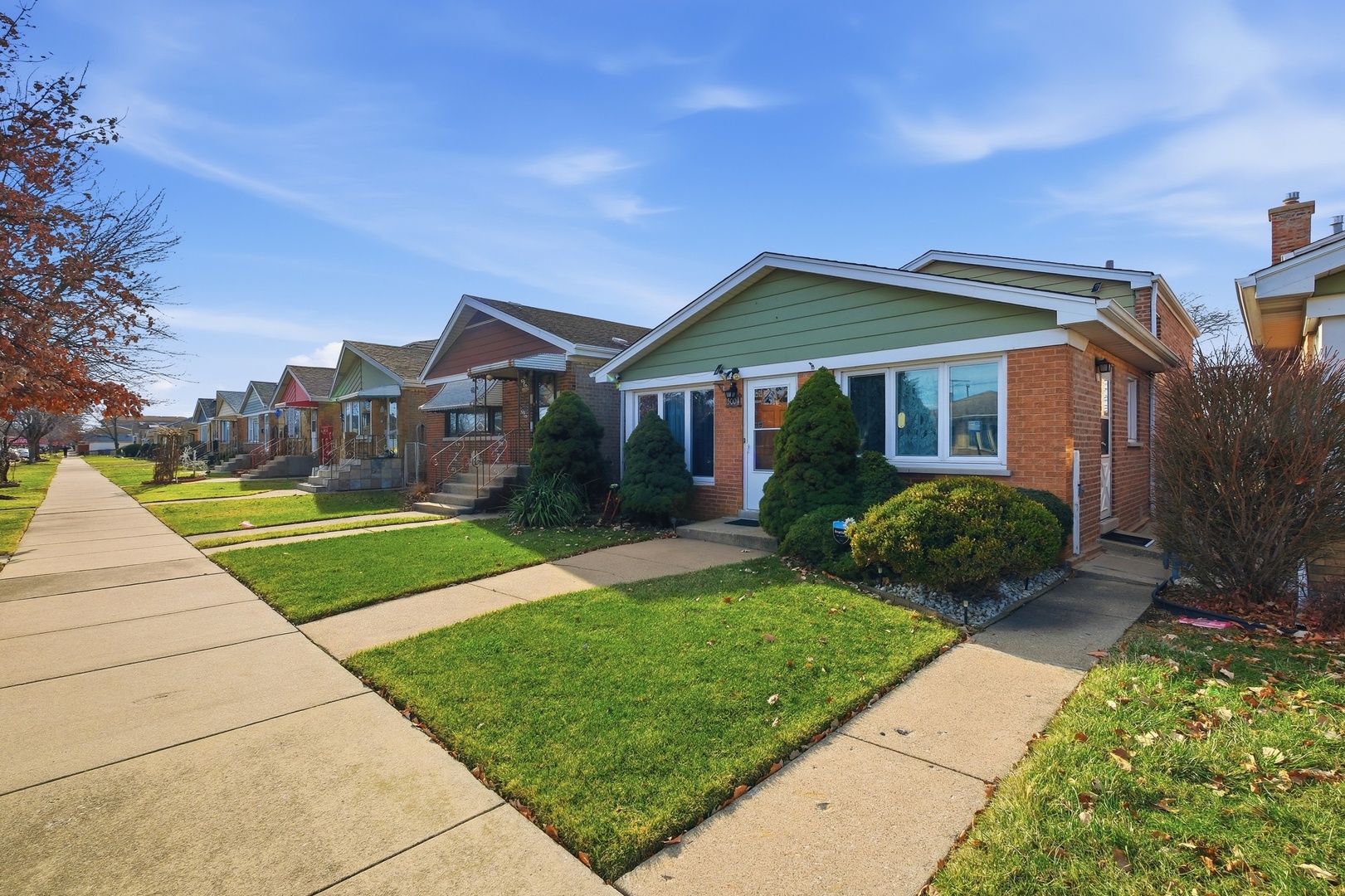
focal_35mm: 15
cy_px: 448
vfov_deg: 77.3
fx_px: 560
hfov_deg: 100.4
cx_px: 672
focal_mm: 10
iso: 400
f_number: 8
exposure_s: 1/8500
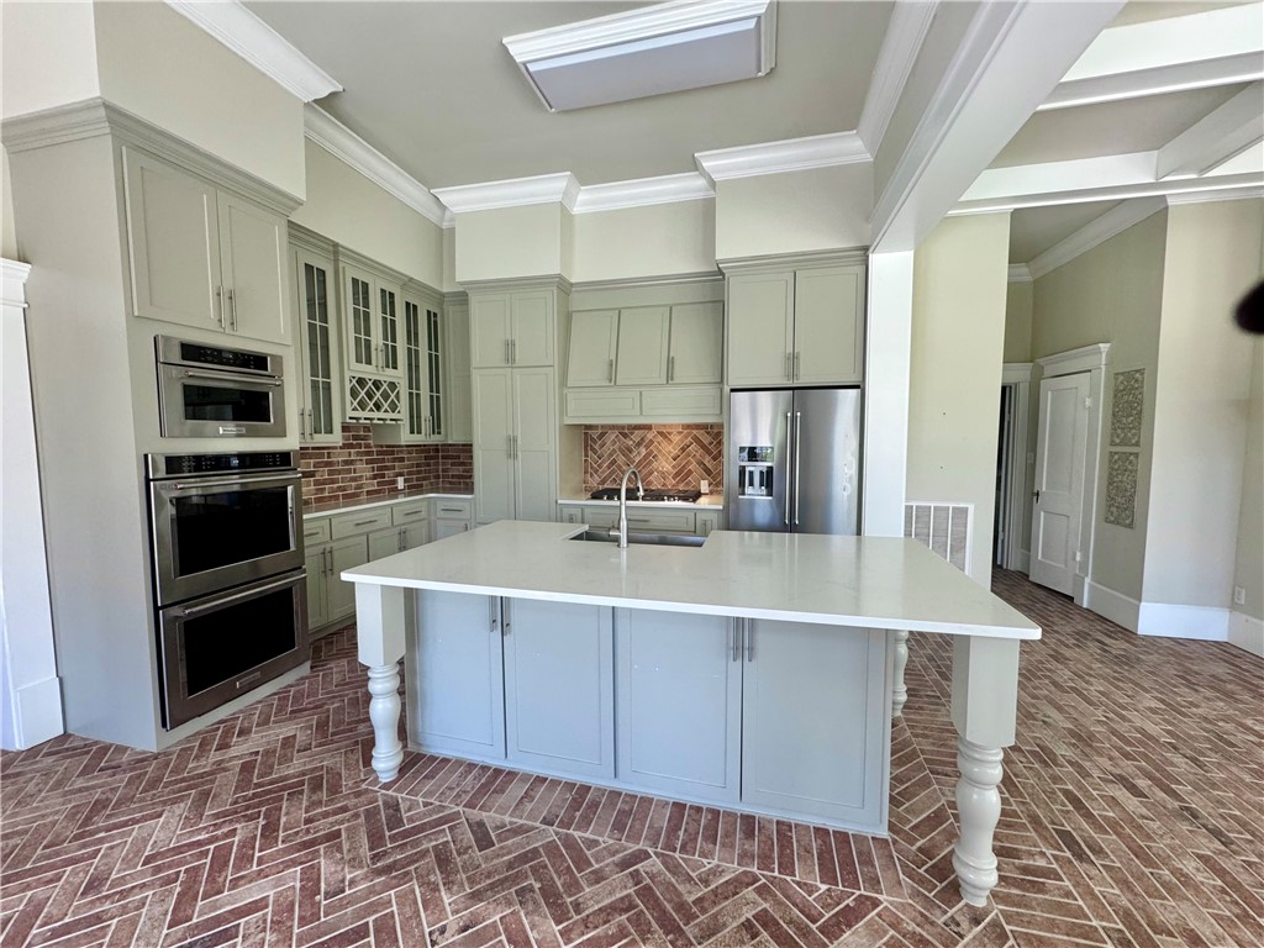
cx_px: 632
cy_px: 474
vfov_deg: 85.7
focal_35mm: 14
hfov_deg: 102.1
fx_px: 511
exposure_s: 1/120
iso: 200
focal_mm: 2.22
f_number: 2.2
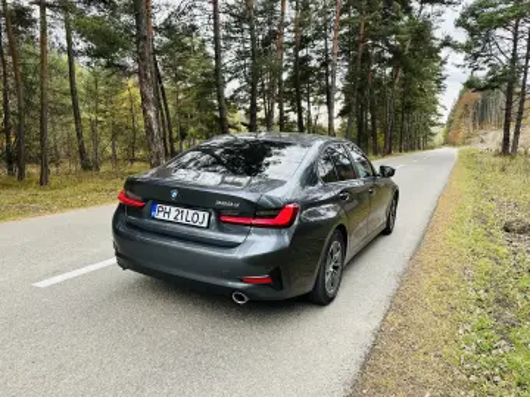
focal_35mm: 24
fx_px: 367
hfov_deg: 71.6
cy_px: 198
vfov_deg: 56.8
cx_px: 265
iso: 80
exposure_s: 1/516
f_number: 1.78
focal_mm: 6.86
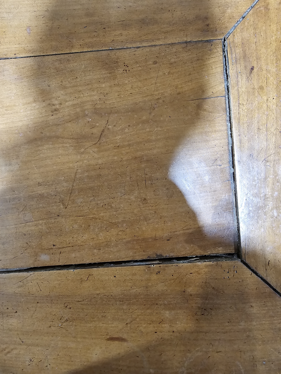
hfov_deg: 89.9
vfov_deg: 106.2
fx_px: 141
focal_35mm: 13
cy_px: 187
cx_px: 140
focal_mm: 2.2
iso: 320
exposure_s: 1/33
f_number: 2.2
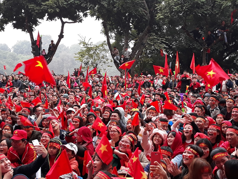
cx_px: 119
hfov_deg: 65.3
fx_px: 186
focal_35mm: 27
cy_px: 90
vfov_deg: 51.4
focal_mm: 3.71
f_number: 1.7
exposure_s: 1/50
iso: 80
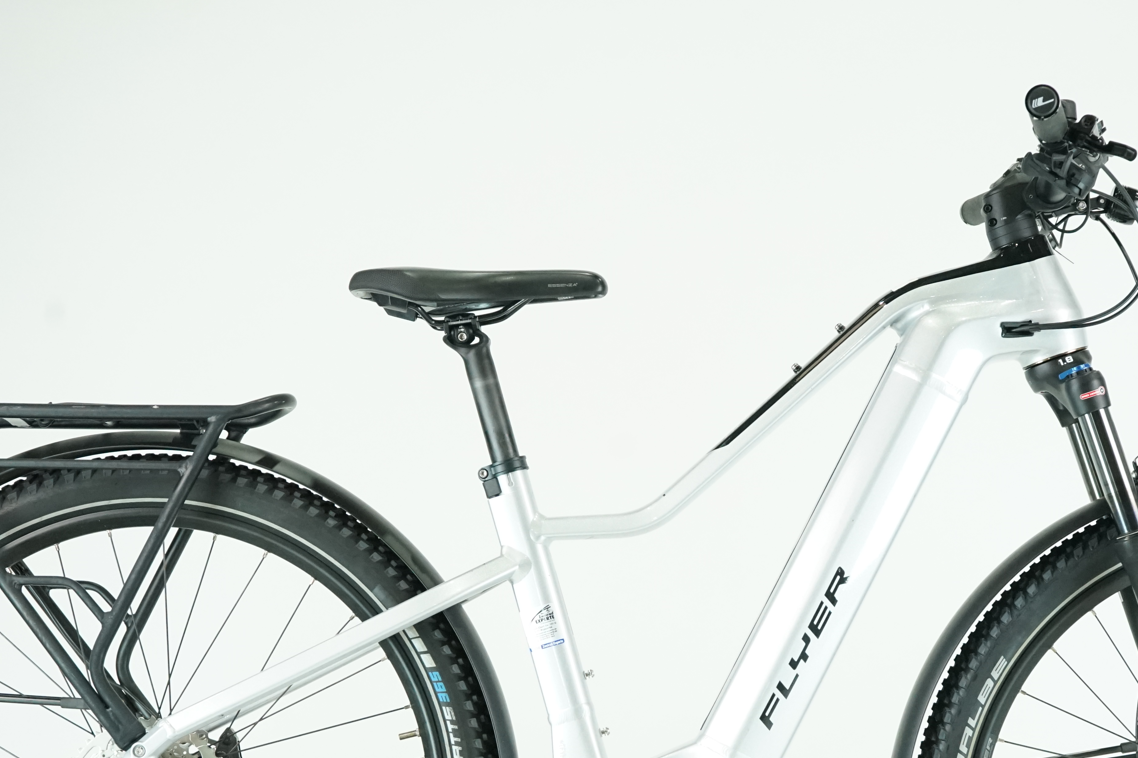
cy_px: 602
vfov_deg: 15.8
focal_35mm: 86
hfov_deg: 23.6
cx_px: 702
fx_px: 2718
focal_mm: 53
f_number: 6.3
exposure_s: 1/200
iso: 3200
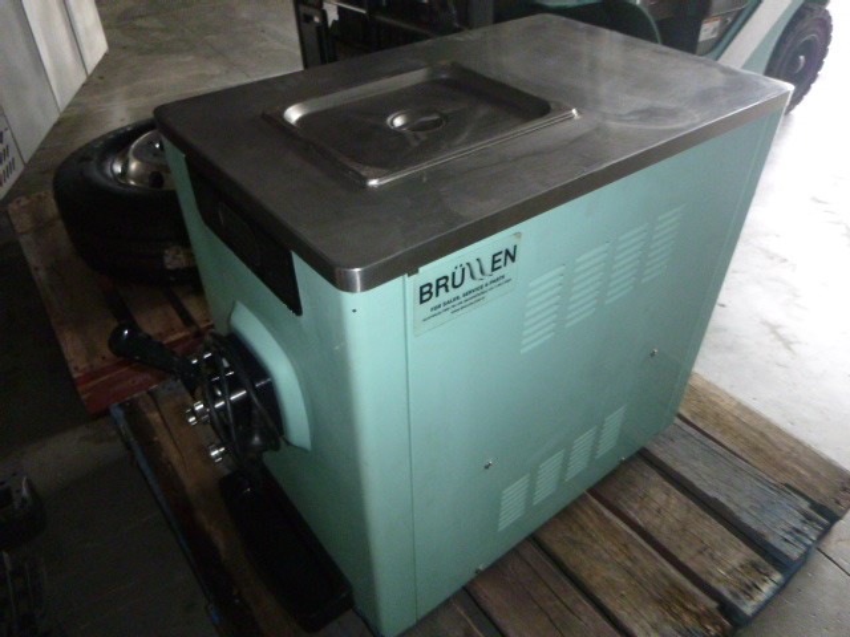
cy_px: 318
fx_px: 614
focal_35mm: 25
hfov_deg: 69.4
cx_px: 425
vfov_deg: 54.9
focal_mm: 4.5
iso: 400
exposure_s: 1/60
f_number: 3.9
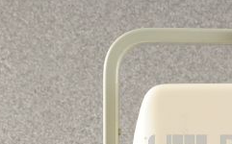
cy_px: 158
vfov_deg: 10.2
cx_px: 245
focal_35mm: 127
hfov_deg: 16.1
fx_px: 802
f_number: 11
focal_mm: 50
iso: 1600
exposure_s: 1/160
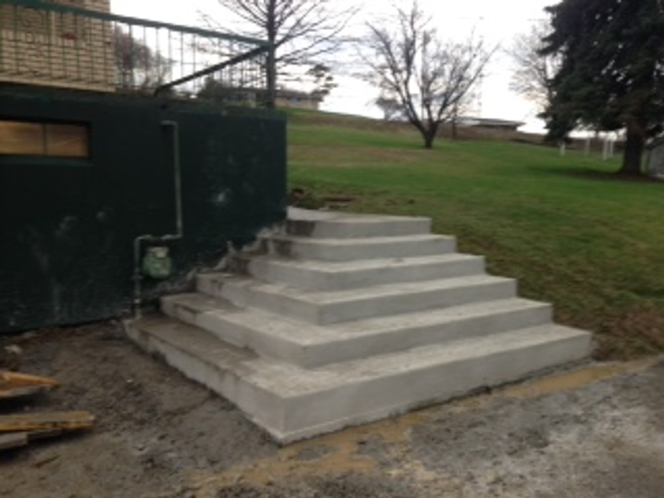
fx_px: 633
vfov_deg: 43.0
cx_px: 332
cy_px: 249
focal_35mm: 33
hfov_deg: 55.3
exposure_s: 1/20
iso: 64
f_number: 2.4
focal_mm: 4.12
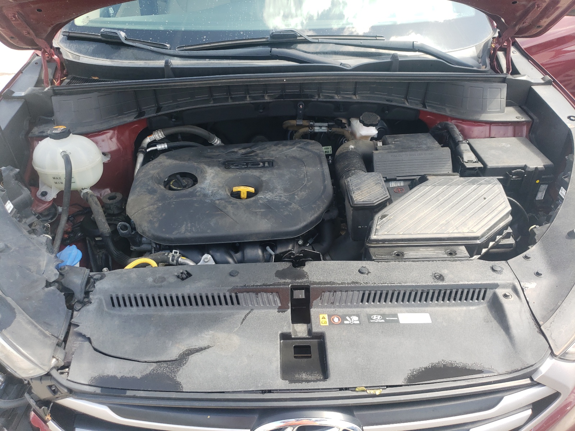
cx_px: 288
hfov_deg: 67.3
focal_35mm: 26
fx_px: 432
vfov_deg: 53.1
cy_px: 216
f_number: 1.5
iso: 50
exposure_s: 1/333
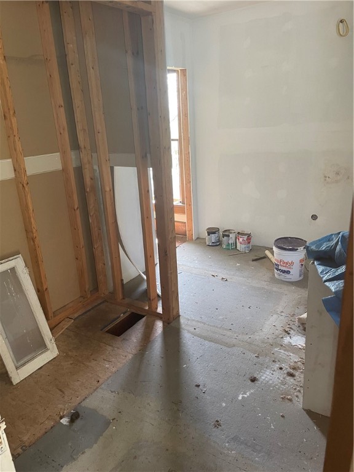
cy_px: 236
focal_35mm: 26
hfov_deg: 53.1
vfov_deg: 67.3
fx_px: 355
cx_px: 177
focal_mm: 4.2
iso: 125
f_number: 1.6
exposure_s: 1/67
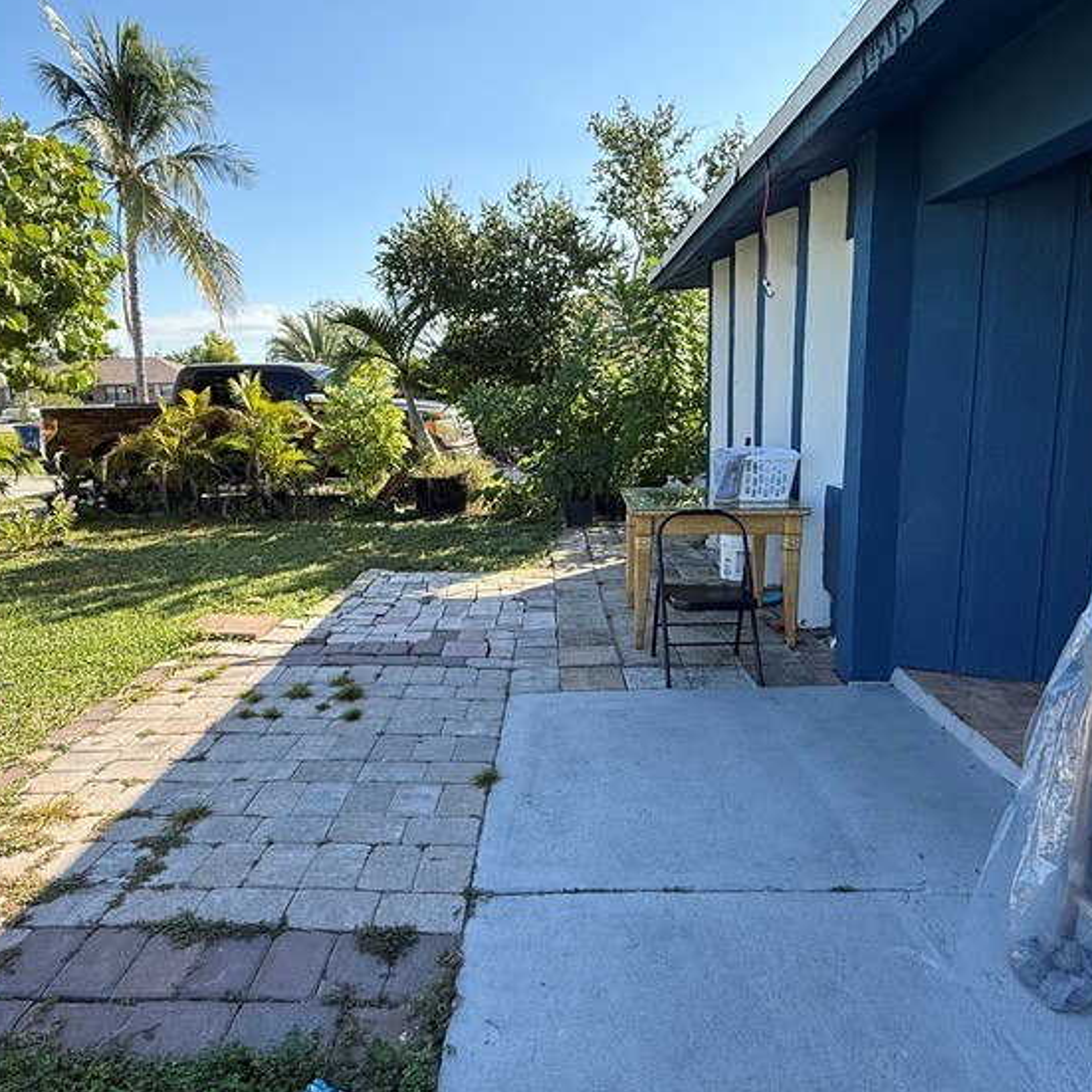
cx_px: 545
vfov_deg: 67.3
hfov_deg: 67.3
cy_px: 539
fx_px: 821
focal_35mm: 23
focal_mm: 2.22
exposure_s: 1/574
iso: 64
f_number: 2.2
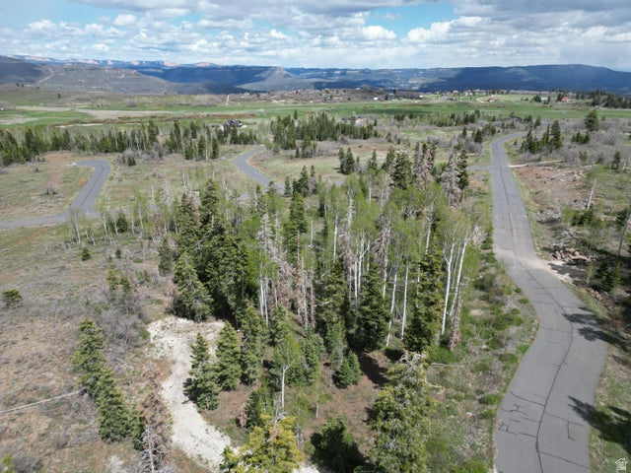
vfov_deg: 56.8
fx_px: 437
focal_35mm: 24
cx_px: 316
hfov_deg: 71.6
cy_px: 236
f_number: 1.7
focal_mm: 6.72
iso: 120
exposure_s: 1/3000
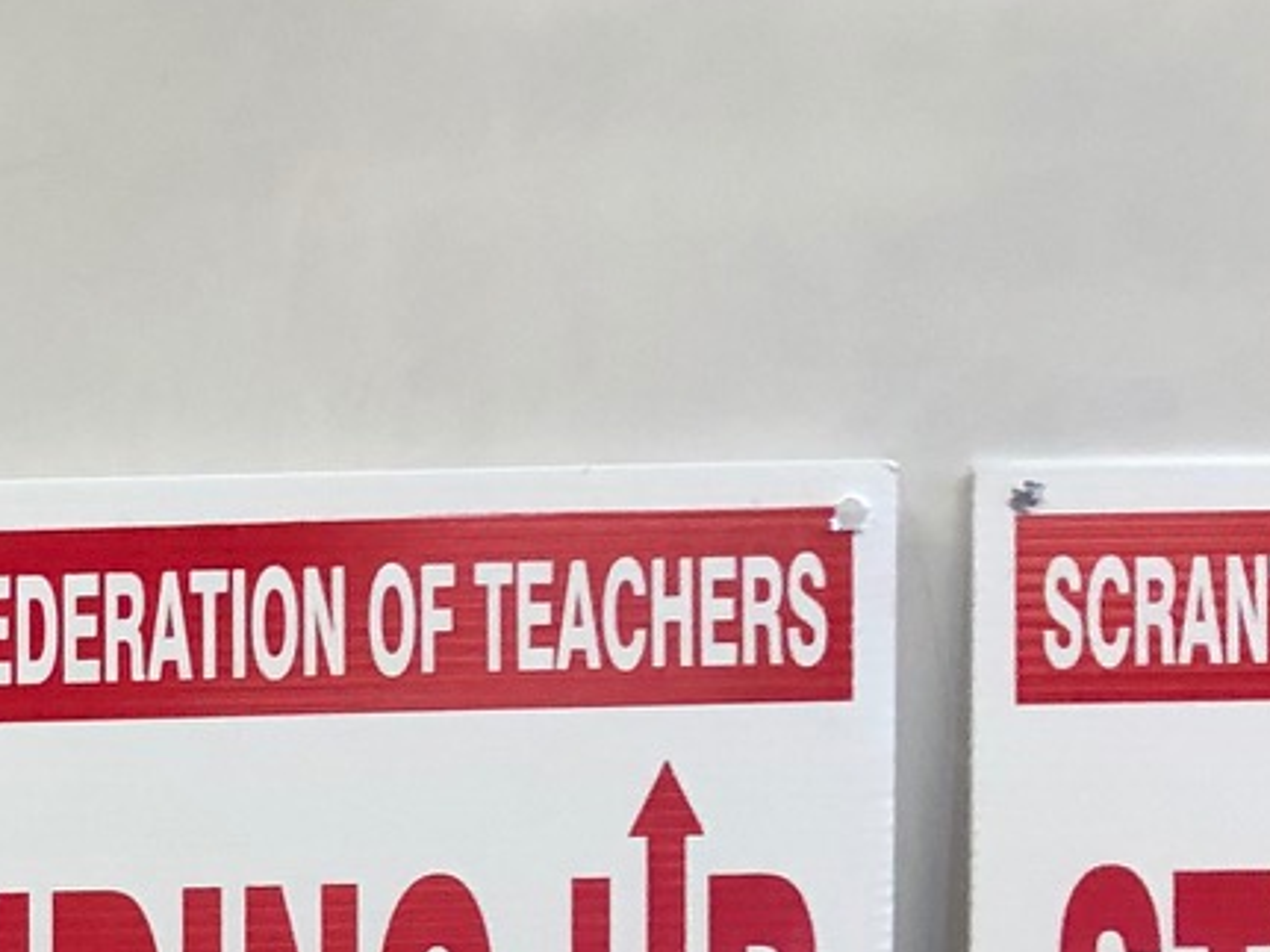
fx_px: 4805
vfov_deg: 10.8
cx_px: -551
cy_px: 1530
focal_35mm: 131
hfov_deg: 14.2
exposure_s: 1/30
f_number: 1.8
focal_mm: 3.99
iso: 40
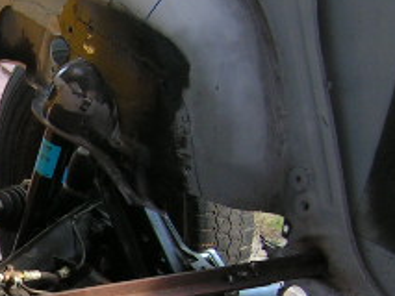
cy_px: 331
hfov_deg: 16.5
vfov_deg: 12.8
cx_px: -87
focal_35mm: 114
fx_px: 1302
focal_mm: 6.3
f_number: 2.8
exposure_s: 1/50
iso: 50
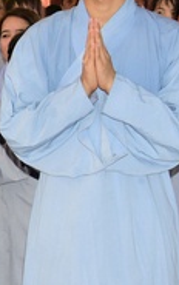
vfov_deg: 15.3
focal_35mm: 136
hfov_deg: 9.1
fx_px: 1059
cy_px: 120
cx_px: -170
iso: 1000
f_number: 5
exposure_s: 1/60
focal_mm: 38
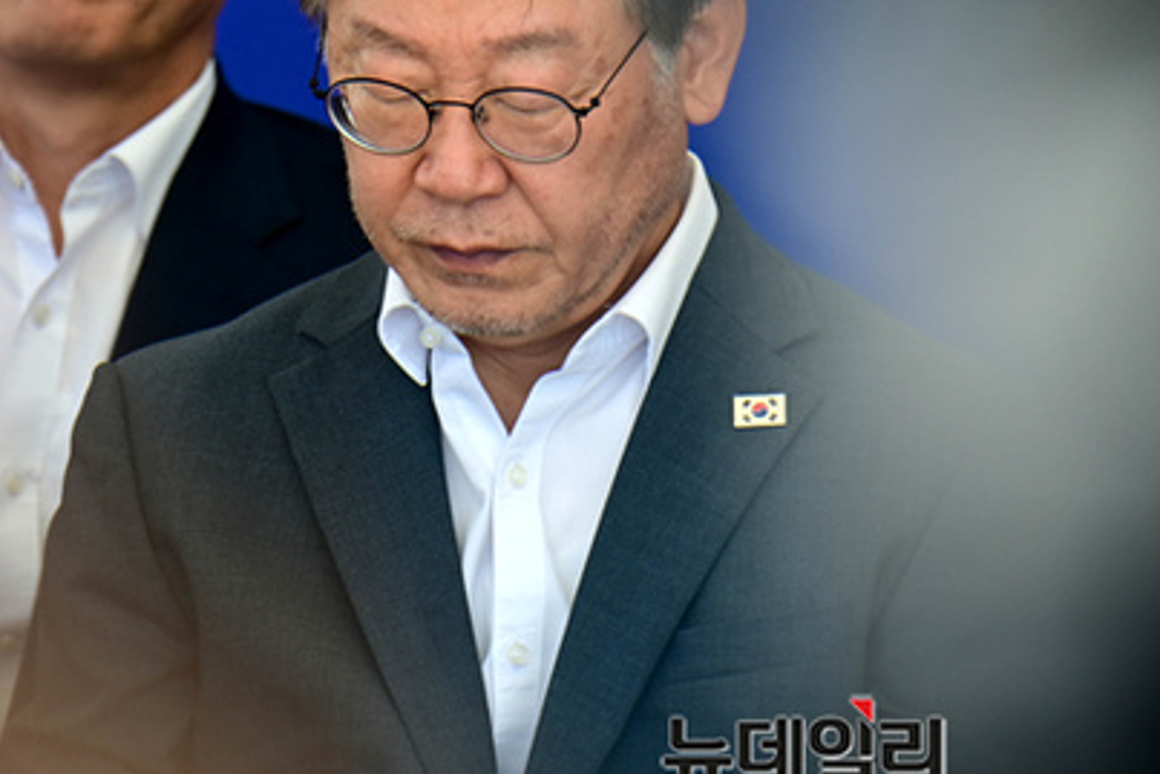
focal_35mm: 620
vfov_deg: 2.2
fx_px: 19984
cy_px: 232
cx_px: 800
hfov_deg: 3.3
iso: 400
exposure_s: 1/250
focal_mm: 390
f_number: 10
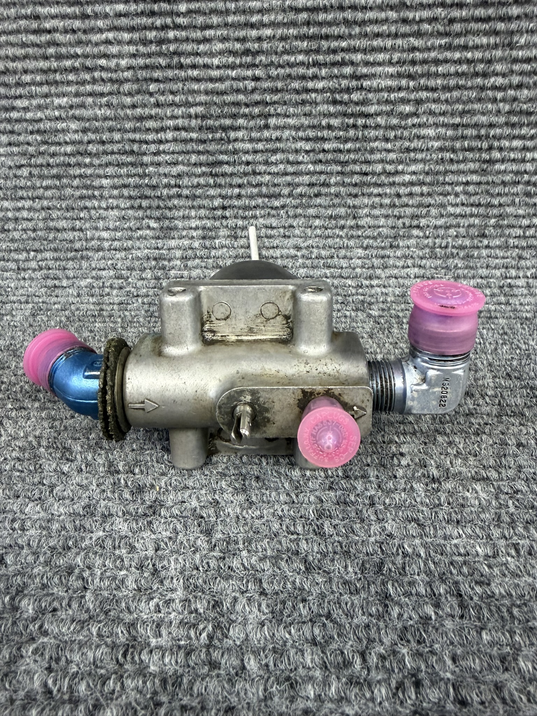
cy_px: 358
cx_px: 268
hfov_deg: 56.8
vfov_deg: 71.6
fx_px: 496
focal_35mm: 24
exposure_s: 1/60
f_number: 2.2
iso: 400
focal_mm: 2.22
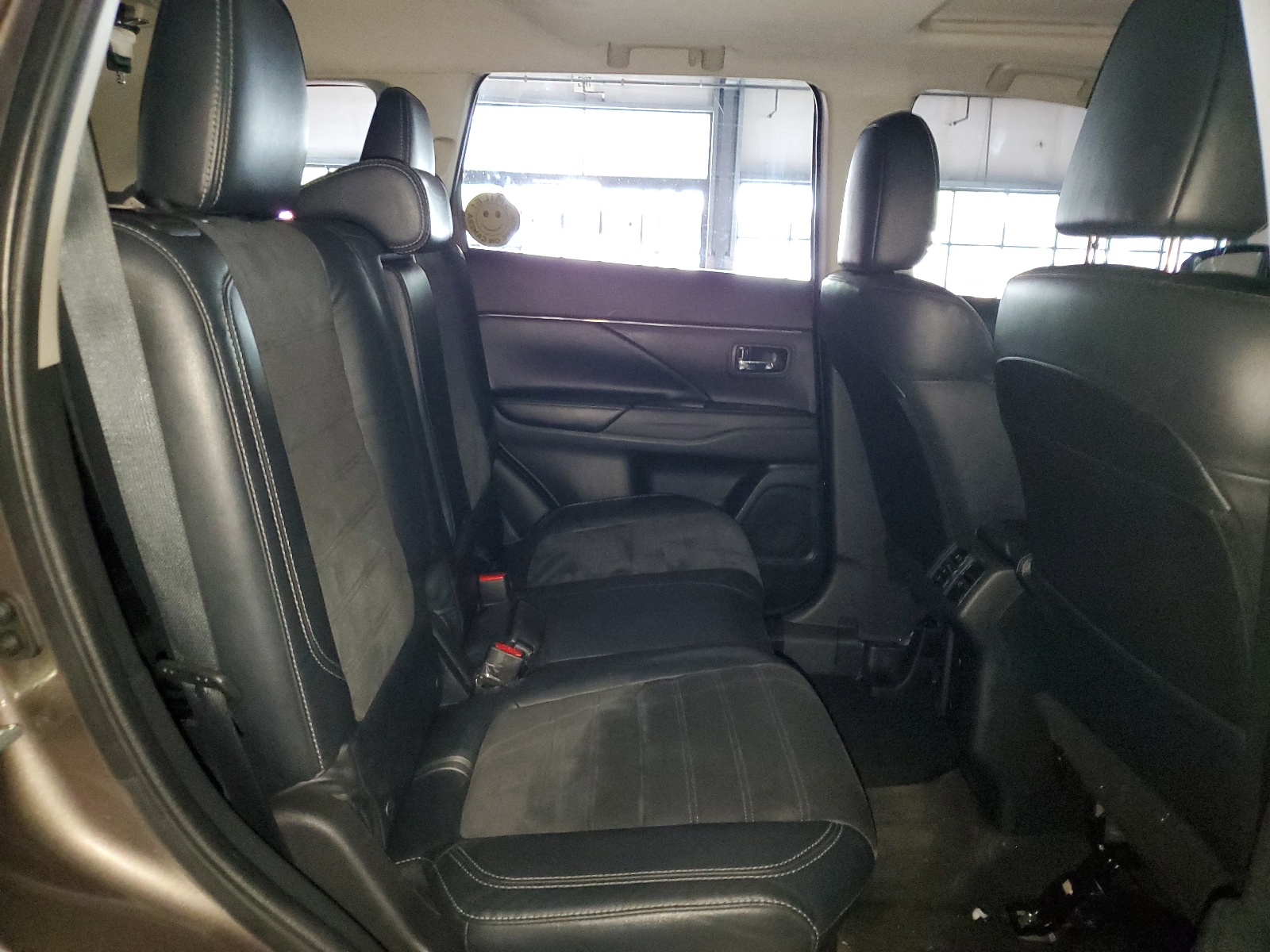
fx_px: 954
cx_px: 635
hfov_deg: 67.3
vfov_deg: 53.1
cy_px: 476
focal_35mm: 26
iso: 522
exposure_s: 1/15
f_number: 1.5
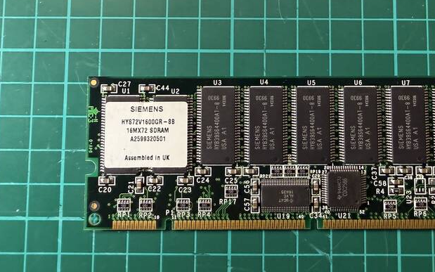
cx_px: 289
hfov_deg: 51.8
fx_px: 439
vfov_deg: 33.3
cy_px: 48
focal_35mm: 37
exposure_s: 1/66
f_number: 2.2
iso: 250
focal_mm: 2.22
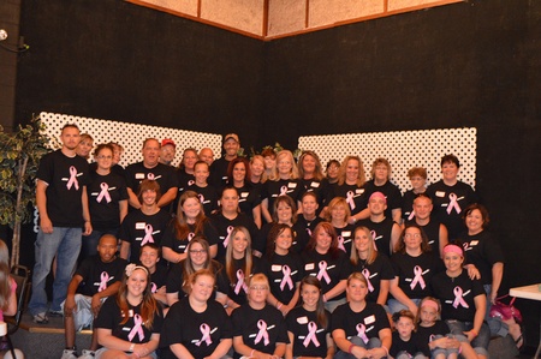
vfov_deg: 34.1
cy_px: 180
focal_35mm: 39
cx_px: 270
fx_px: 585
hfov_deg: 49.6
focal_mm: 26
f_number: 4.2
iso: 3200
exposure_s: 1/30
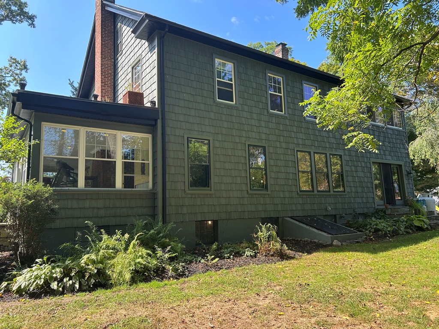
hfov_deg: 67.3
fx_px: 330
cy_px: 164
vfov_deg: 53.1
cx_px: 220
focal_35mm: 26
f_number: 1.5
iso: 50
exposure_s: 1/635
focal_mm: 5.7
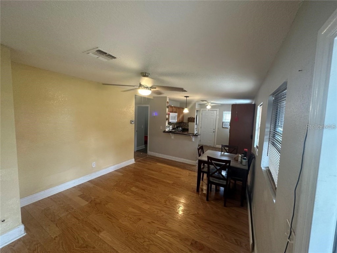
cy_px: 126
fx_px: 136
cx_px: 168
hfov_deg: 102.1
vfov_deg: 85.7
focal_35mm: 14
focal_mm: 2.22
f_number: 2.2
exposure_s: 1/60
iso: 250
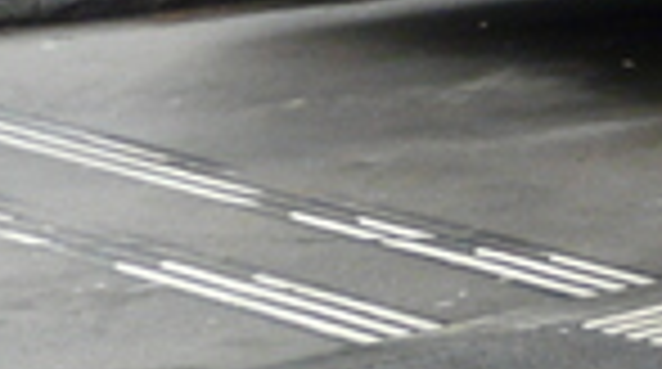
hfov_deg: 7.5
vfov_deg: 4.5
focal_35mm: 260
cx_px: 1873
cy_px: -572
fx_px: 4555
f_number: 3.6
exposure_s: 1/160
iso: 160
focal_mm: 5.8
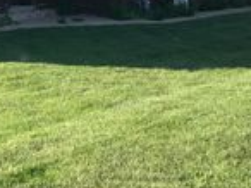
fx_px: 695
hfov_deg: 19.8
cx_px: -7
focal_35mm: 96
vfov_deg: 14.4
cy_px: -87
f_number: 1.8
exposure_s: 1/638
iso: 20
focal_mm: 3.99
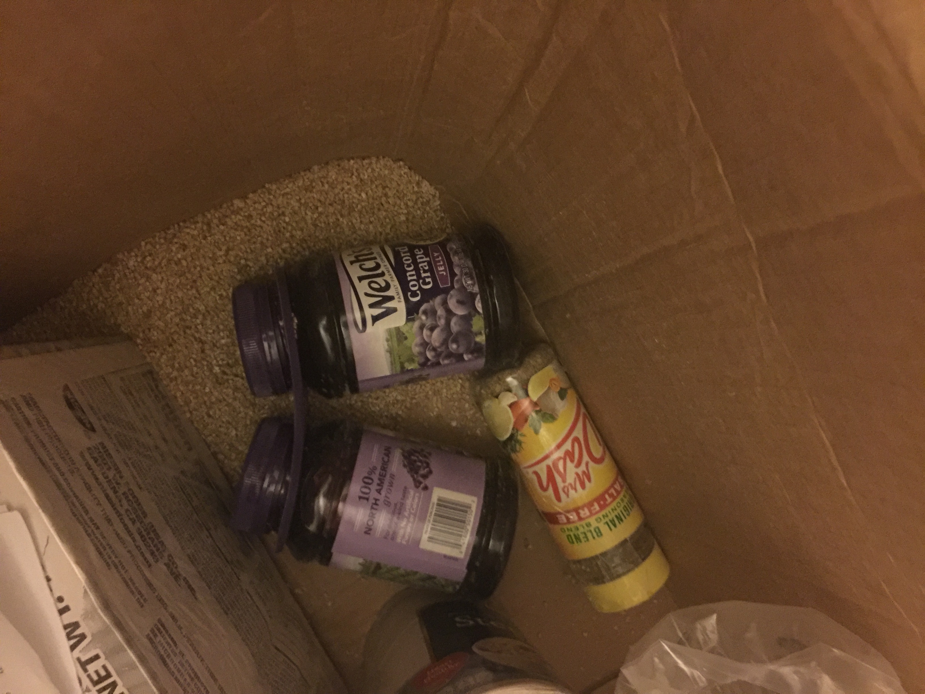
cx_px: 462
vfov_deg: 48.2
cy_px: 347
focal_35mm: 29
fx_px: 775
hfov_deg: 61.7
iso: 320
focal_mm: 4.15
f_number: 2.2
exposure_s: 1/4
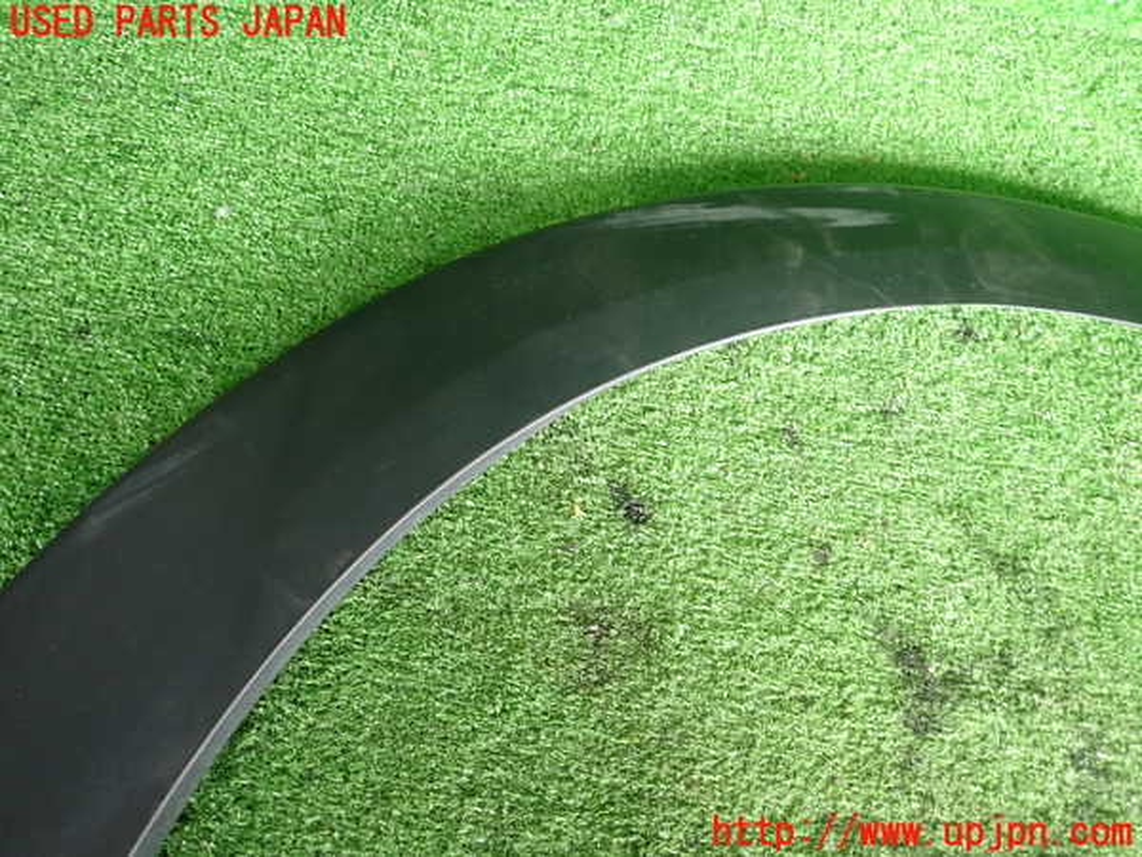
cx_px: 571
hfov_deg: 69.4
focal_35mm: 25
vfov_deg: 54.9
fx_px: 825
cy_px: 428
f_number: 2
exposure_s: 1/60
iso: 200
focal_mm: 4.5
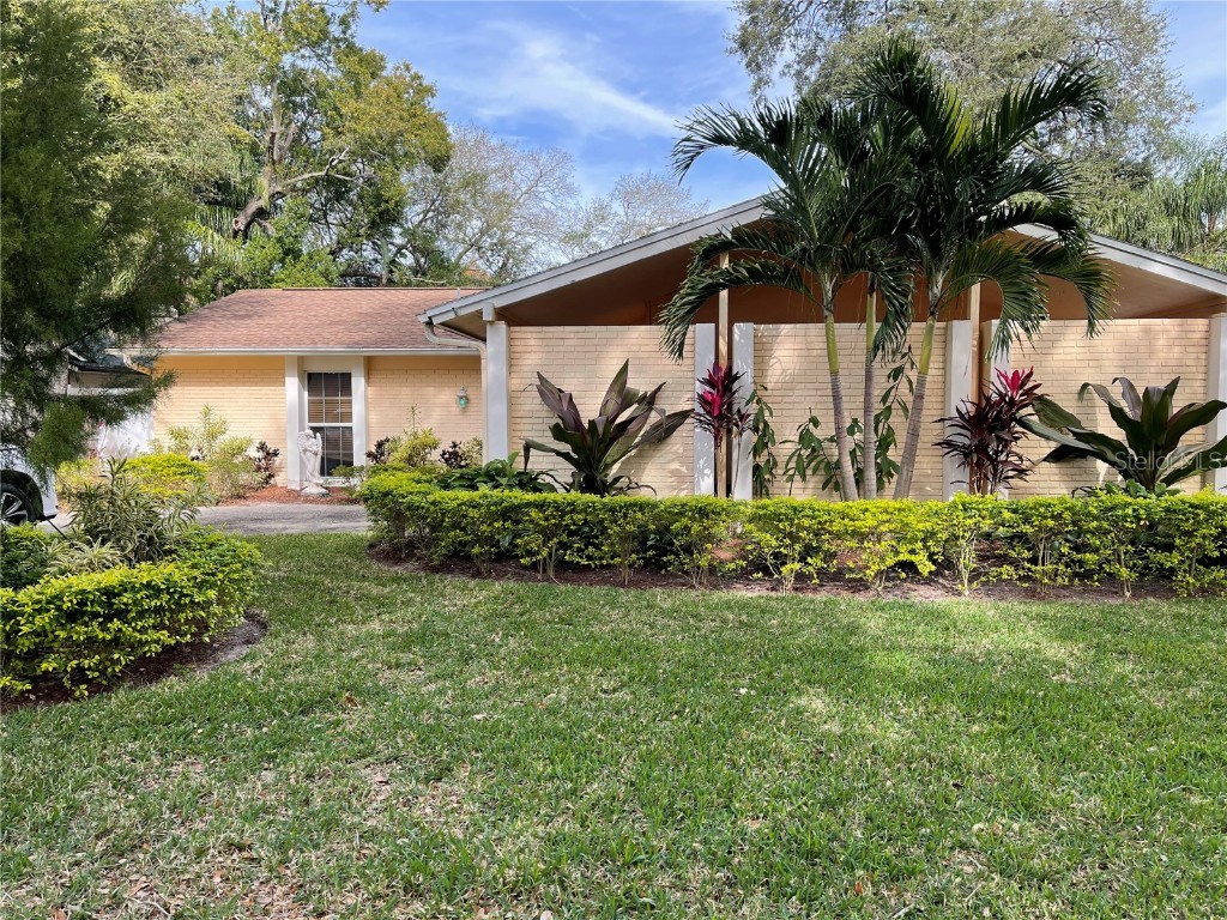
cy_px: 460
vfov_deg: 54.9
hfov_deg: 69.4
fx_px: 886
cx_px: 614
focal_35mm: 25
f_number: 1.6
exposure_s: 1/642
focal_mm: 5.1
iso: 32
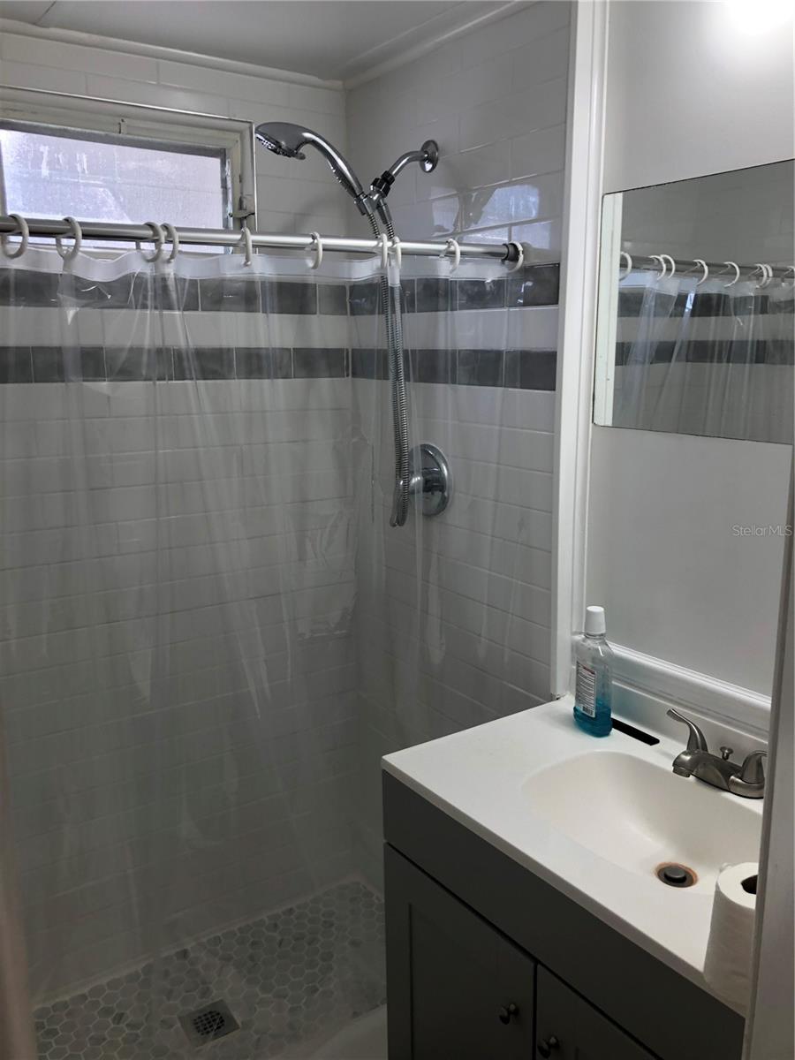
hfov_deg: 49.7
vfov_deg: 63.4
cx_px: 398
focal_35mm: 28
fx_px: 857
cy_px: 530
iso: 40
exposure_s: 1/120
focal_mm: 3.99
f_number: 1.8
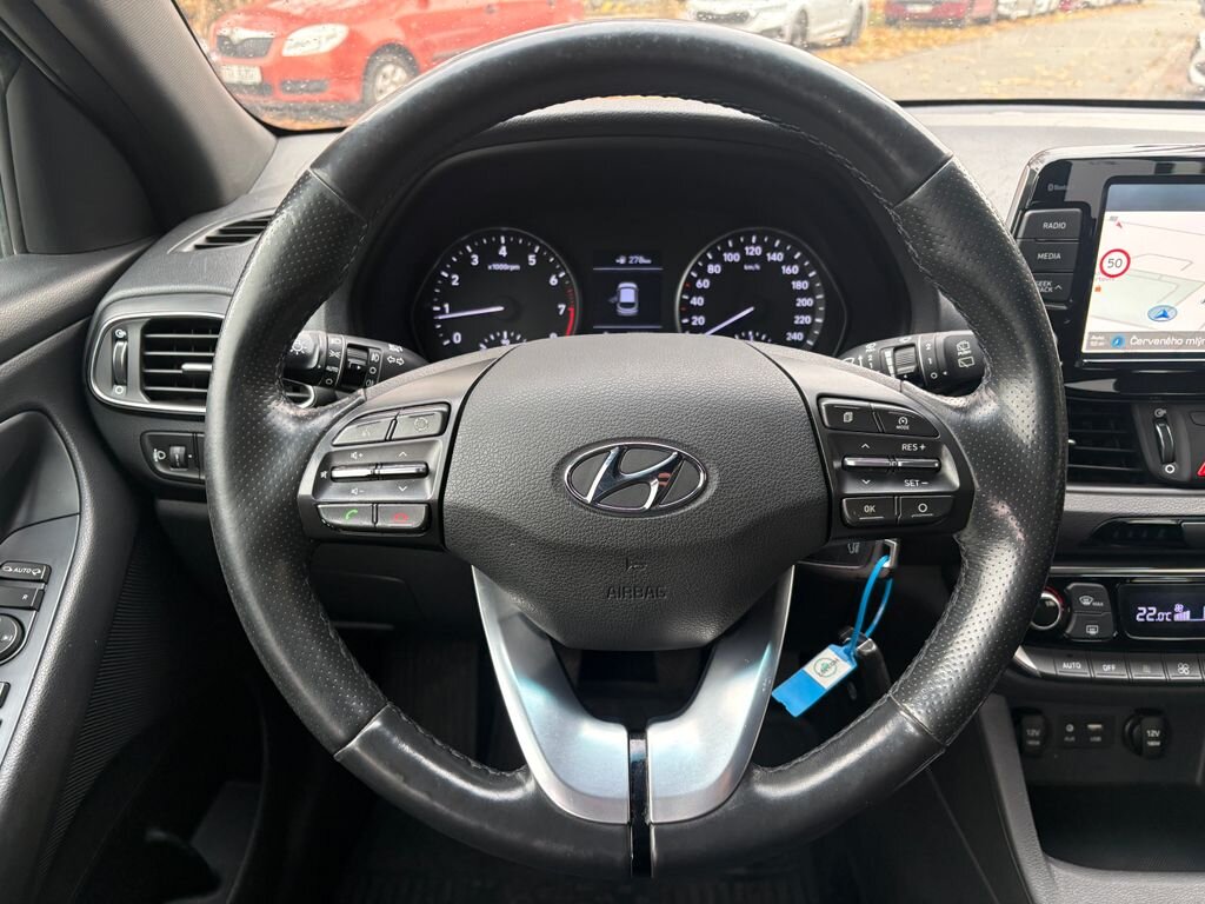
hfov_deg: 67.3
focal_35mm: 26
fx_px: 905
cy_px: 452
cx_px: 602
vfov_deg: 53.1
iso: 125
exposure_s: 1/71
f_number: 1.6
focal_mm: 5.96
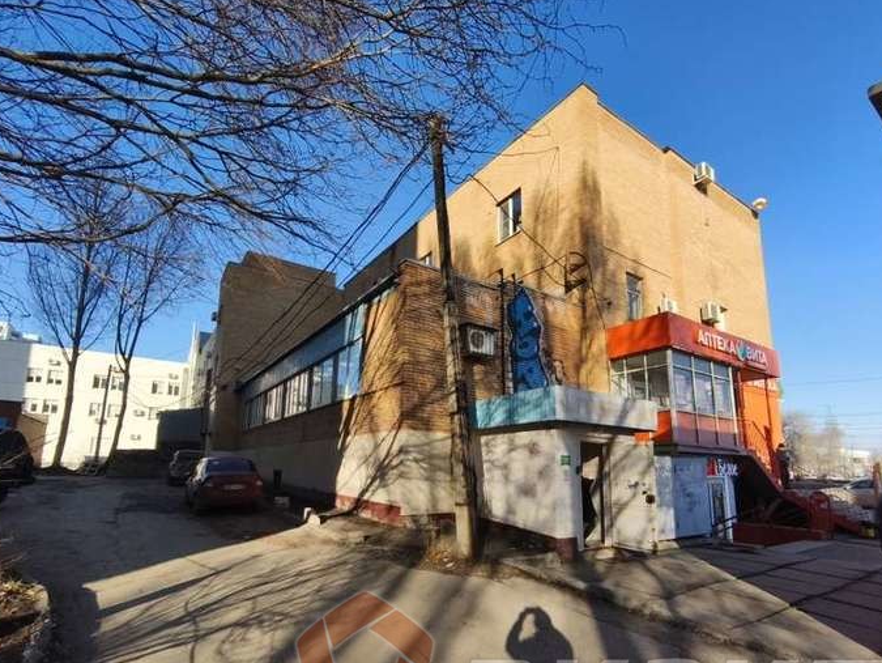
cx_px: 426
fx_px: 459
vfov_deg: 71.0
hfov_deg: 87.7
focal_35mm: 18
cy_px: 392
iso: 50
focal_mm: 1.91
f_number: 2.2
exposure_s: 1/1013
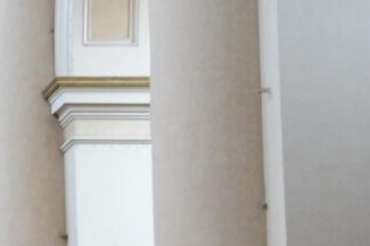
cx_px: -518
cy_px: 300
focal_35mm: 236
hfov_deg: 8.1
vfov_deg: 5.8
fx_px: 2423
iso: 1400
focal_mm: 32
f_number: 4
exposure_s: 1/30
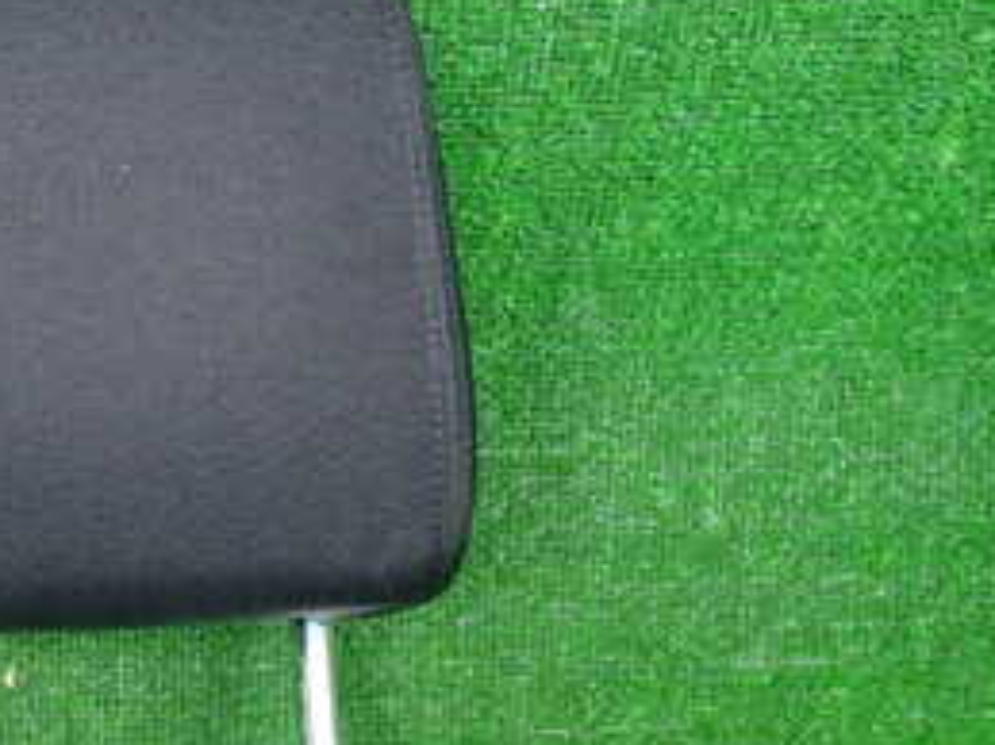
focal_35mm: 58
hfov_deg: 31.6
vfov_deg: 24.9
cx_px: 88
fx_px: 1666
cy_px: 568
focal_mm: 4.5
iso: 200
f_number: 2
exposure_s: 1/40
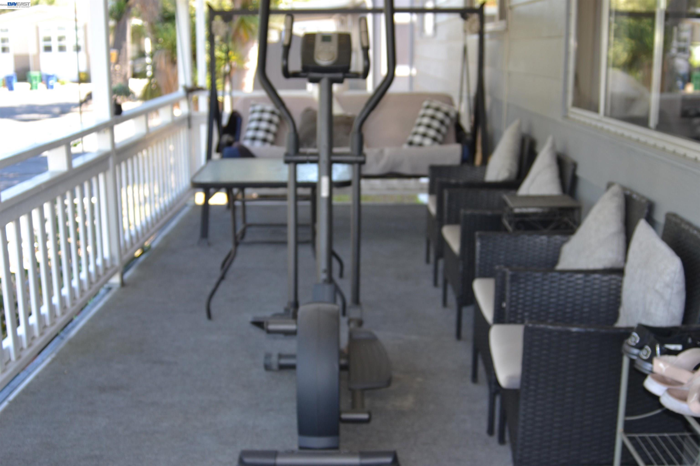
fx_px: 817
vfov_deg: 31.9
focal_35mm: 42
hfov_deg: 46.4
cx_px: 350
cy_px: 233
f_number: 4
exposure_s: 1/125
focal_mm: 28
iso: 220
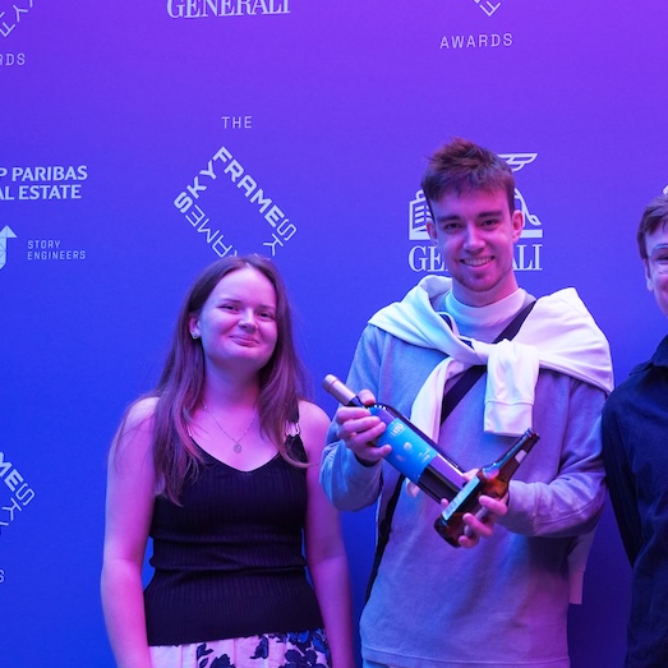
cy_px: 333
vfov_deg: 26.5
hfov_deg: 26.2
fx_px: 1419
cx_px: 493
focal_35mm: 65
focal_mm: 50
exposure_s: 1/160
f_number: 4
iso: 3200
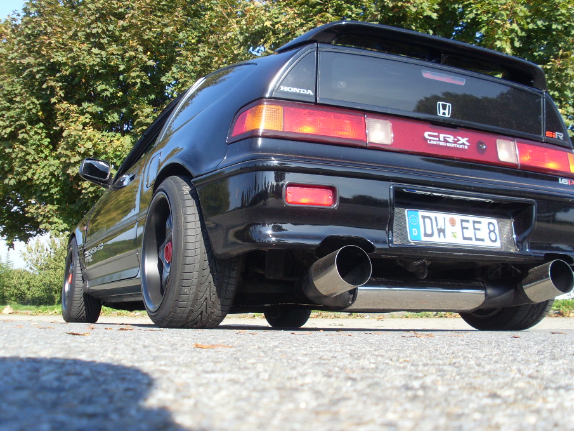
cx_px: 287
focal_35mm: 43
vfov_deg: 33.6
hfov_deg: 43.8
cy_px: 211
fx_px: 713
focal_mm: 6.3
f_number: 7.7
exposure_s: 1/90
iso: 80
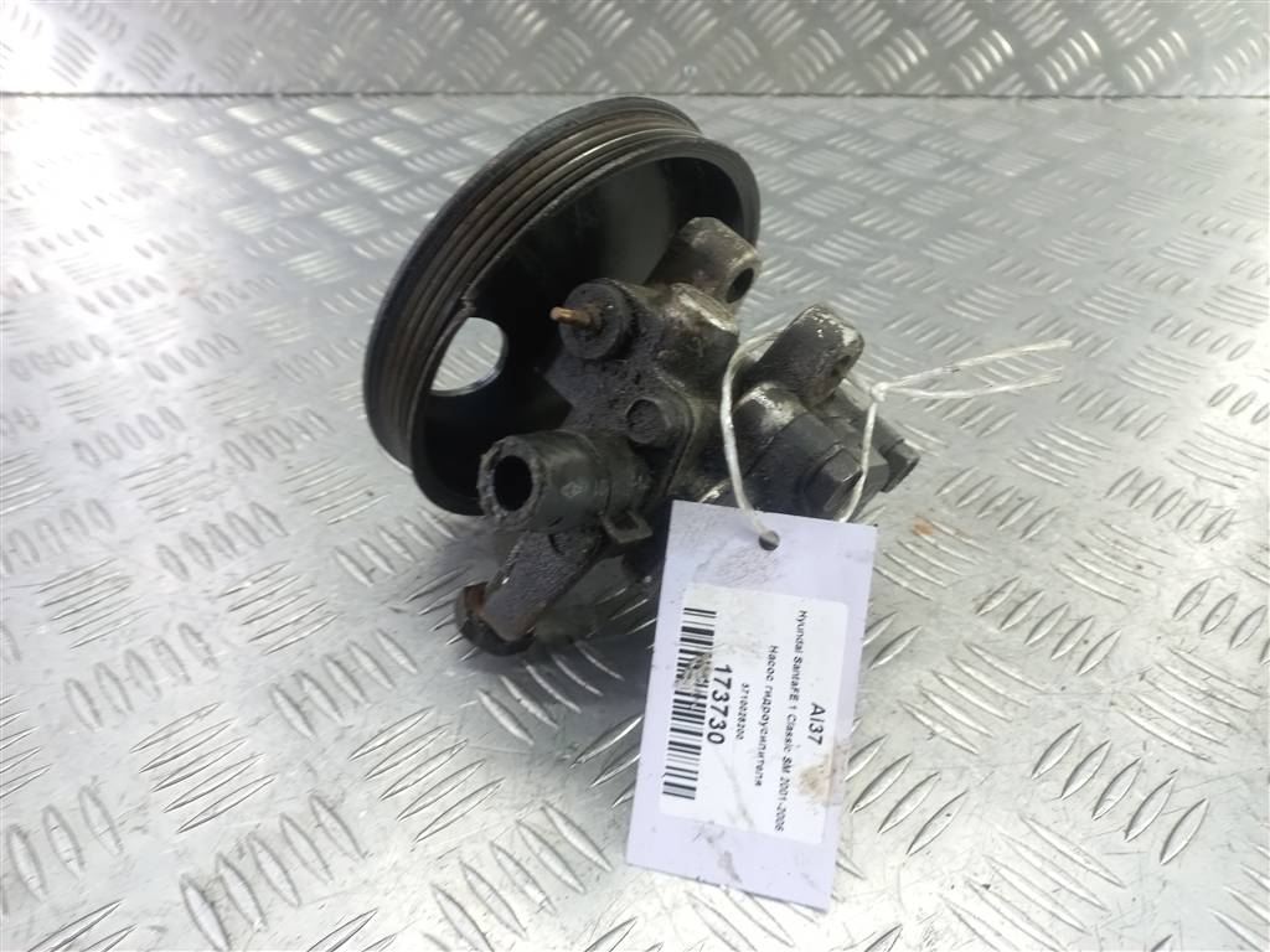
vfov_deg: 54.9
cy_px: 476
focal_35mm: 25
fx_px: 917
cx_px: 635
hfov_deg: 69.4
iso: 100
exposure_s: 1/50
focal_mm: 4.6
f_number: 1.8
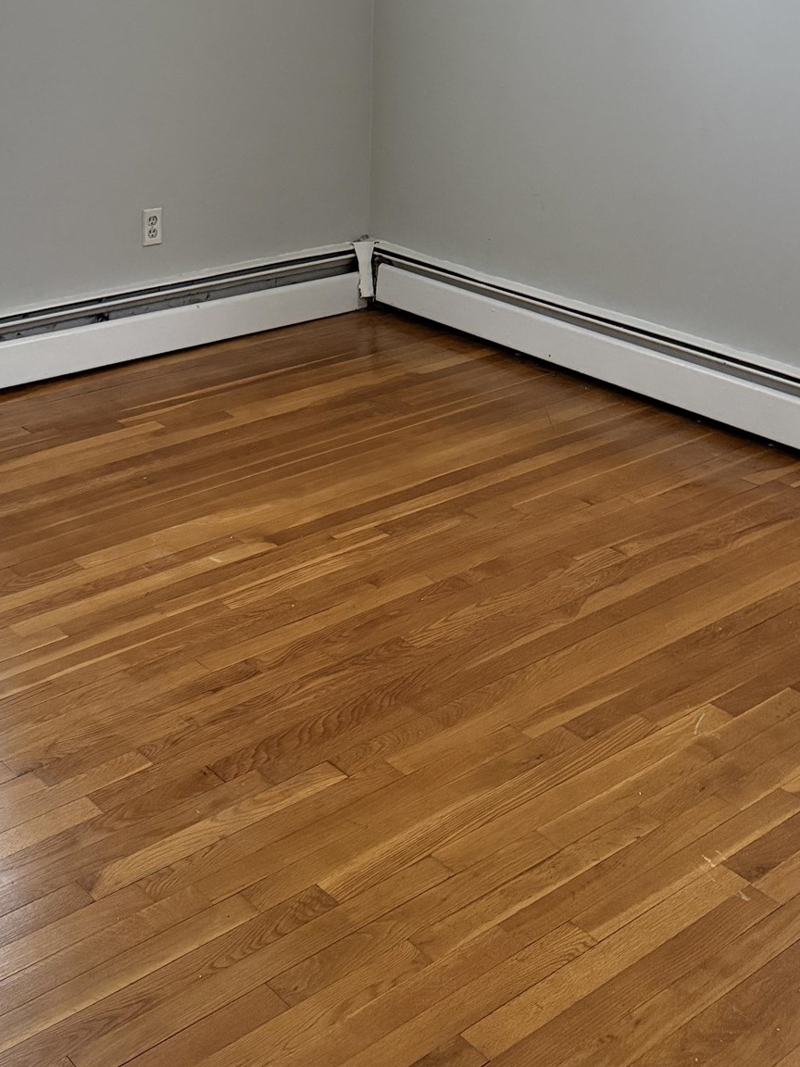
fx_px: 1479
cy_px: 266
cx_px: 336
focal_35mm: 48
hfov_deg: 30.2
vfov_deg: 38.6
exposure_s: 1/60
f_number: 1.78
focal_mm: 6.76
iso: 640
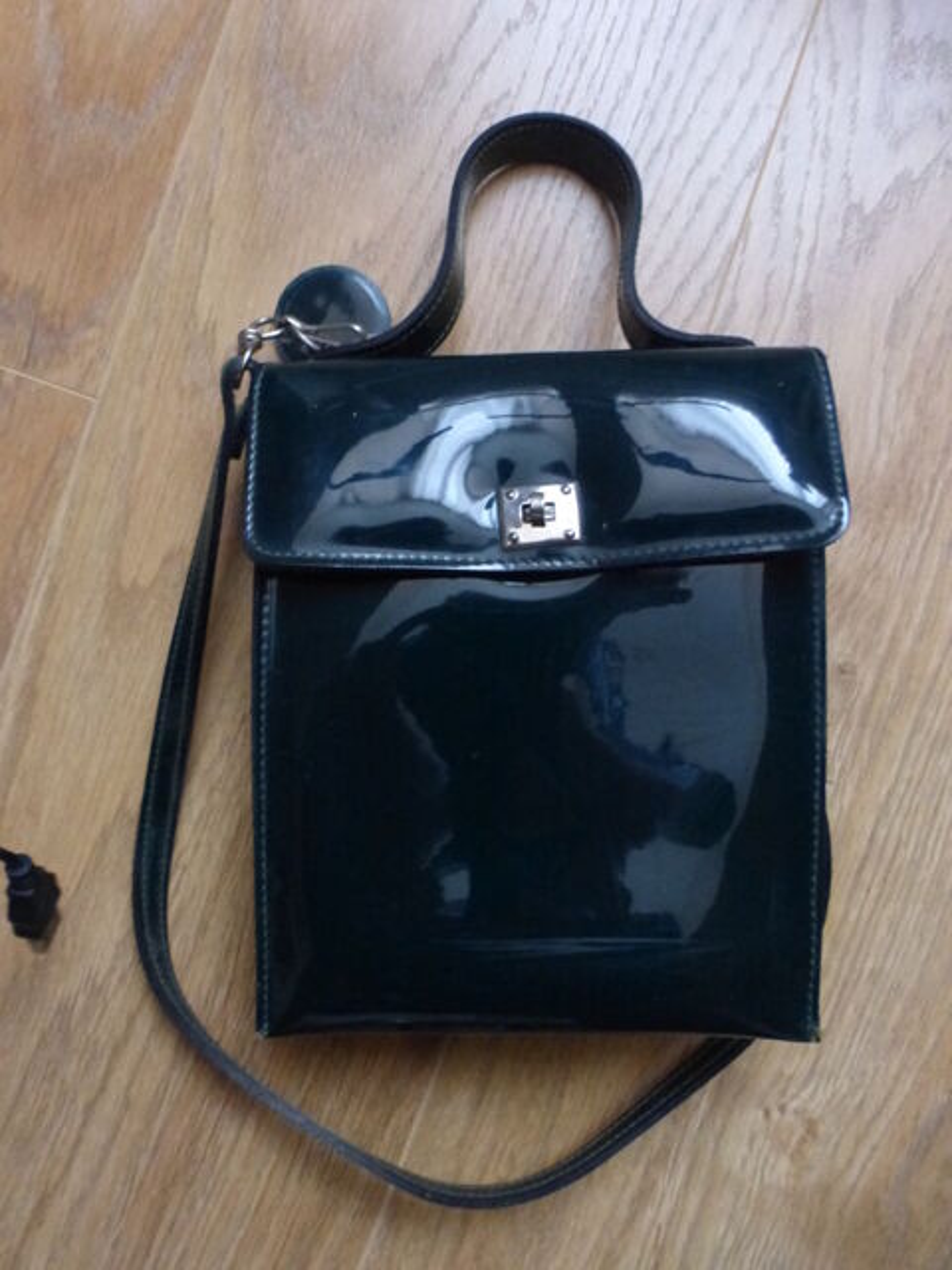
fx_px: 917
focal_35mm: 25
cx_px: 476
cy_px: 635
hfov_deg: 54.9
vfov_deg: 69.4
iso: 800
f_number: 3.3
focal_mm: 4.3
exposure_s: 1/13
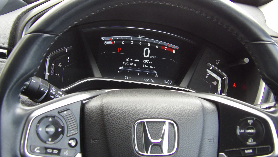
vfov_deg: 20.7
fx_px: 428
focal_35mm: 58
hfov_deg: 36.0
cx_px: 139
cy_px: 70
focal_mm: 9.5
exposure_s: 1/60
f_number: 3.4
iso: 334
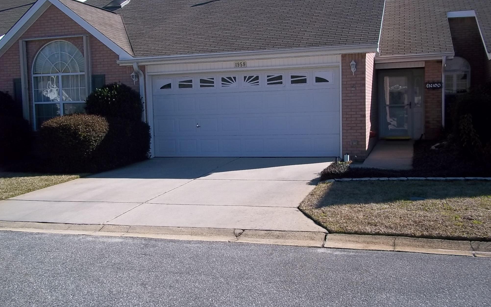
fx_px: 522
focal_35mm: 39
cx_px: 243
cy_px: 152
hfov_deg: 50.4
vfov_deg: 32.8
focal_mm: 6.5
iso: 80
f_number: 8
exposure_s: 1/200
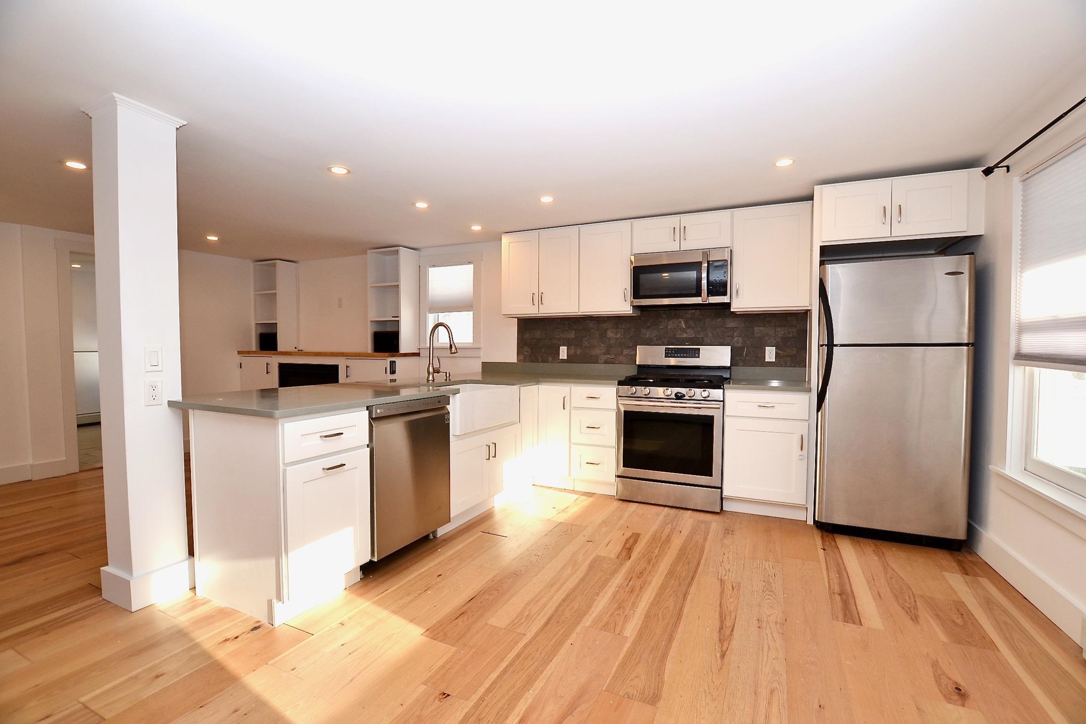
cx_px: 543
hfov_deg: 100.4
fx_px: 452
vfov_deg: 77.3
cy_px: 362
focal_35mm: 15
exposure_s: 1/125
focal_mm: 10
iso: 220
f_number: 5.6
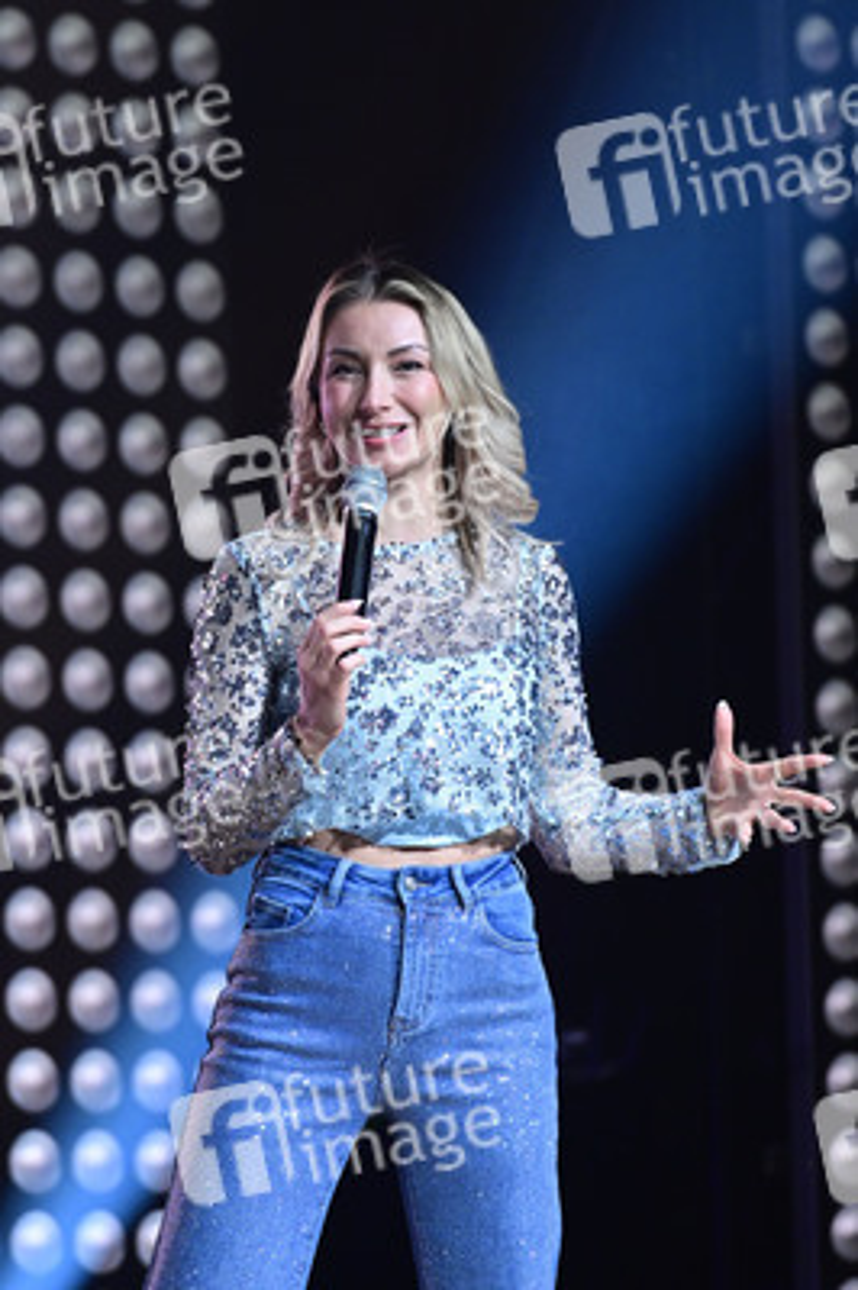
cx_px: 429
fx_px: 7162
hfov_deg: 6.9
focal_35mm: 200
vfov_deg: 10.3
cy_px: 645
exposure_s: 1/320
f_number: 4
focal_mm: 200
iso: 3200
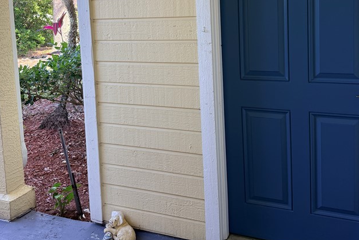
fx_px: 409
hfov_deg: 47.4
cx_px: 173
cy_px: 44
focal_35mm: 41
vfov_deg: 31.7
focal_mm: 6.76
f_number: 1.78
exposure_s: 1/231
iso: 100
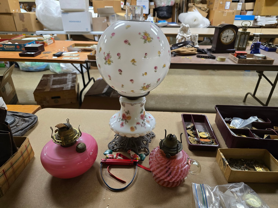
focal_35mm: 23
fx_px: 185
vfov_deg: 58.9
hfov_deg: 73.9
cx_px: 139
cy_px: 104
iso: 320
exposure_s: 1/62
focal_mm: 6.3
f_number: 1.7
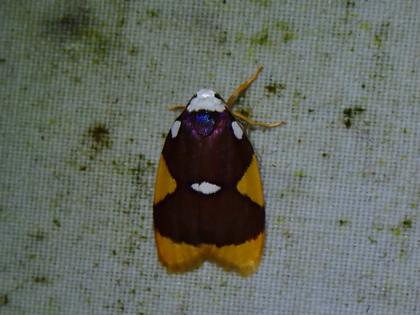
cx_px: 210
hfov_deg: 19.6
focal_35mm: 100
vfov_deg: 14.8
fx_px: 1213
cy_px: 158
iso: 100
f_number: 6.3
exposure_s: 1/800
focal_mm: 18
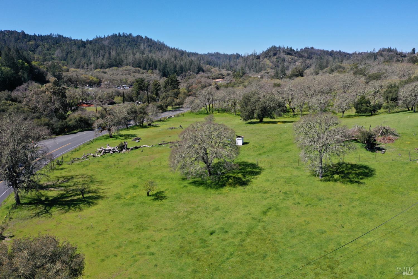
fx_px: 325
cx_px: 209
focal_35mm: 28
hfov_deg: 65.5
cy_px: 140
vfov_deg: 46.4
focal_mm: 10.26
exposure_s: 1/320
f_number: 5.6
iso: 100
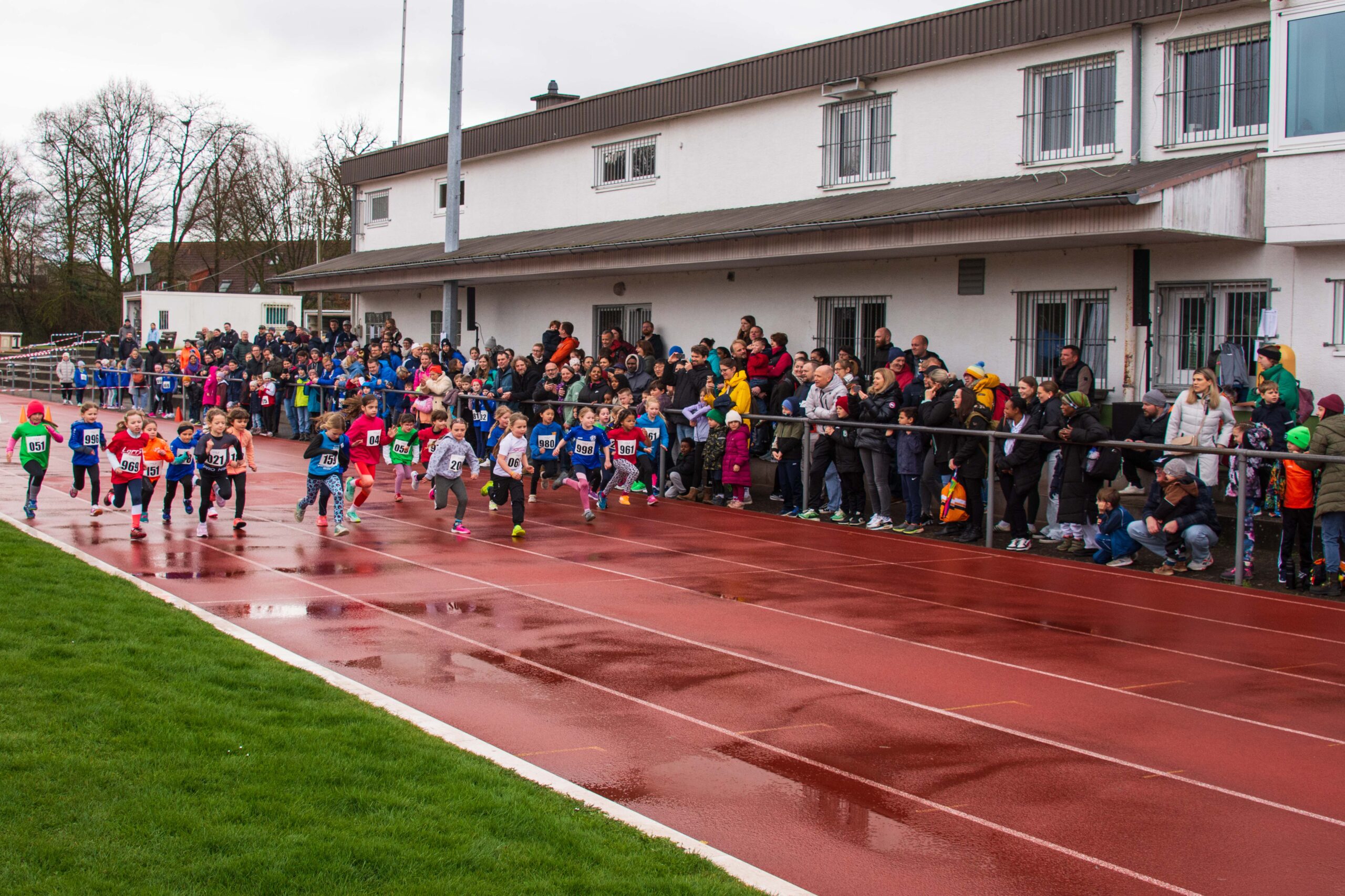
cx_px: 672
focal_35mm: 42
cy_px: 448
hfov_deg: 46.4
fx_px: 1569
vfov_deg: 31.9
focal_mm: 28
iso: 400
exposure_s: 1/640
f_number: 6.3
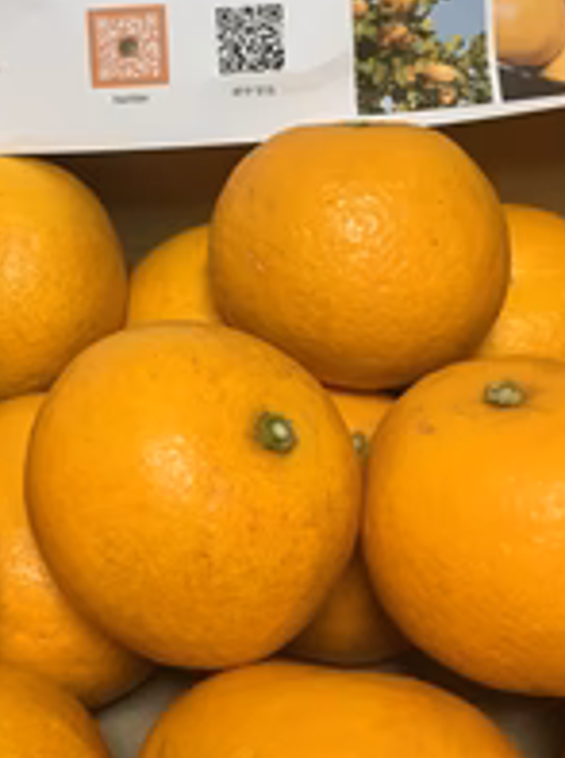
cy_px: 127
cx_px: 61
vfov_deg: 31.7
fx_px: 1288
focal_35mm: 59
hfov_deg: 24.1
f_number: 2.2
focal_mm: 4.15
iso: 32
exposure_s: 1/30
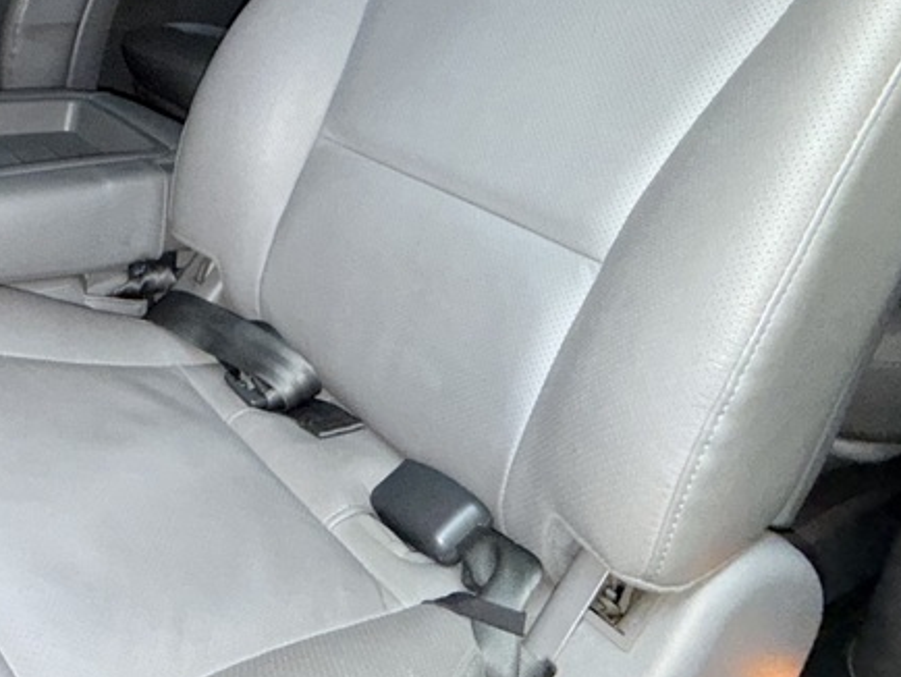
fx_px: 859
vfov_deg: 40.6
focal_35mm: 33
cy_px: 106
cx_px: 77
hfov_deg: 48.9
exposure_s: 1/60
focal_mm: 2.22
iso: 320
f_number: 2.2
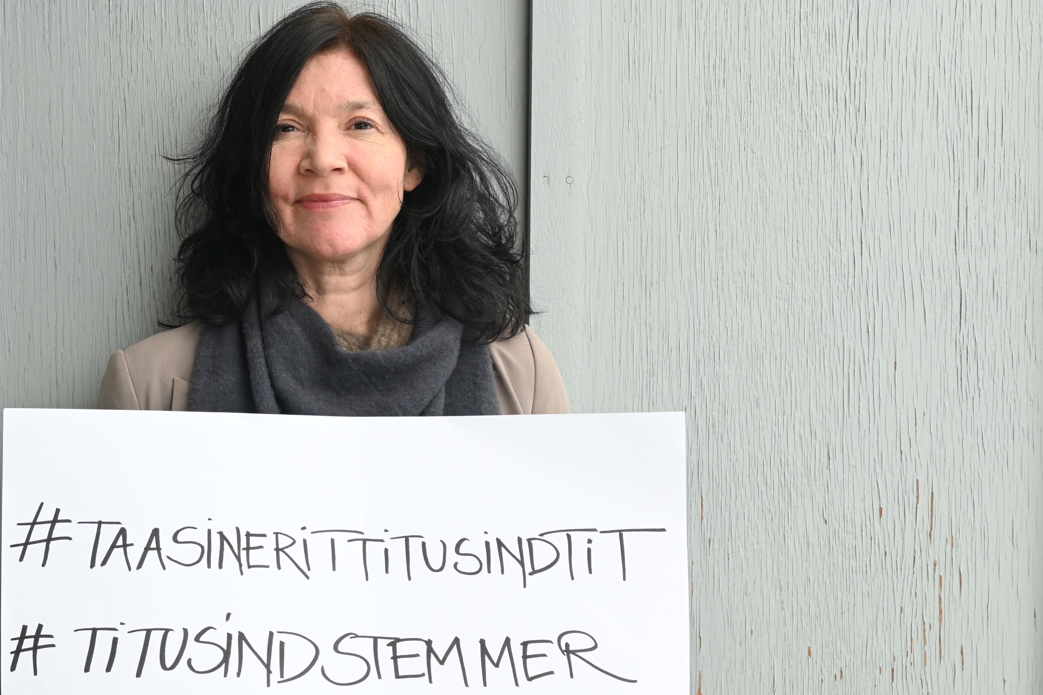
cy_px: 460
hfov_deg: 32.6
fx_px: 1767
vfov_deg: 22.2
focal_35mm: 61
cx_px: 342
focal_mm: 28
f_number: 5
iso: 200
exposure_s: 1/250
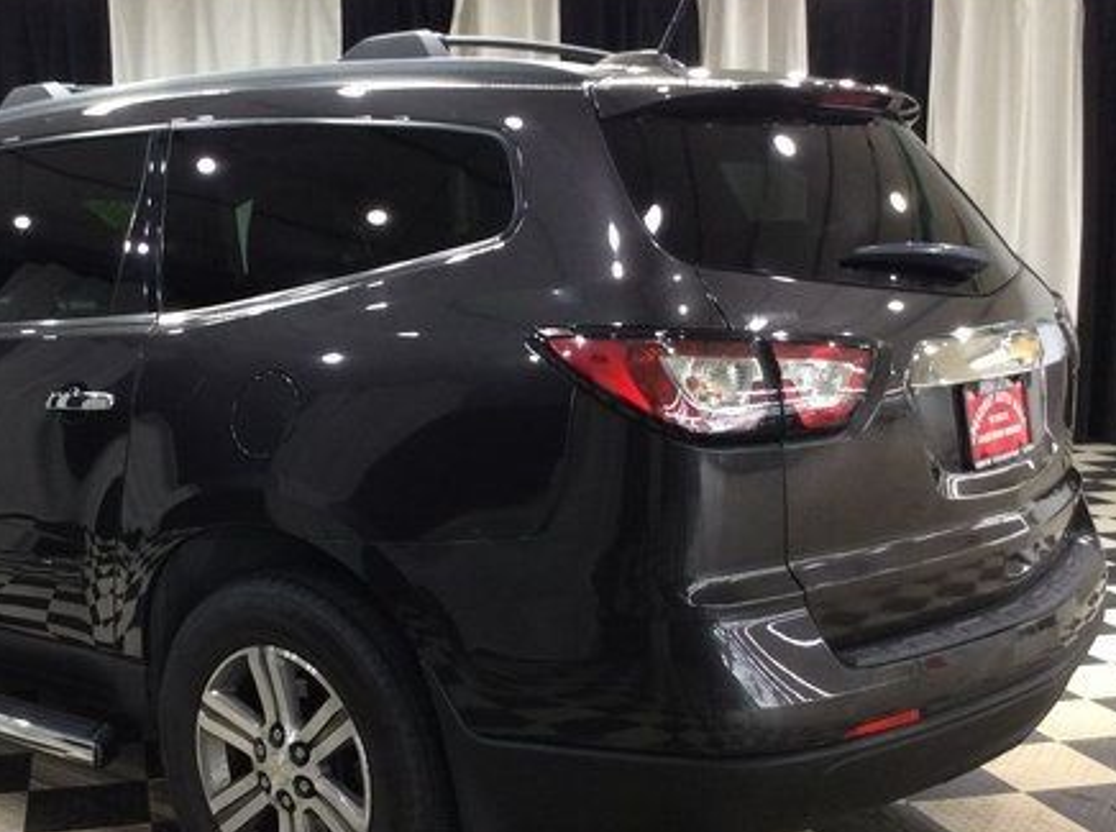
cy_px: 502
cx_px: 353
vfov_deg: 30.7
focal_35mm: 47
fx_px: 1512
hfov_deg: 39.9
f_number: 2.4
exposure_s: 1/24
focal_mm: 3.3
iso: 100
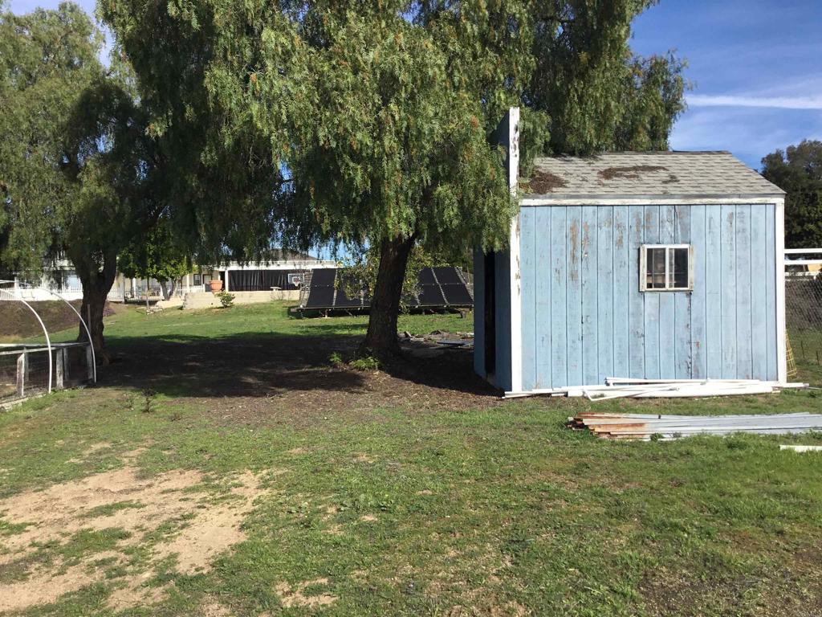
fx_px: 736
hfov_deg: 58.4
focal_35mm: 31
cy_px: 308
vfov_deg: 45.4
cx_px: 411
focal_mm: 3.3
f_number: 2.4
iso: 25
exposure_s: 1/1508
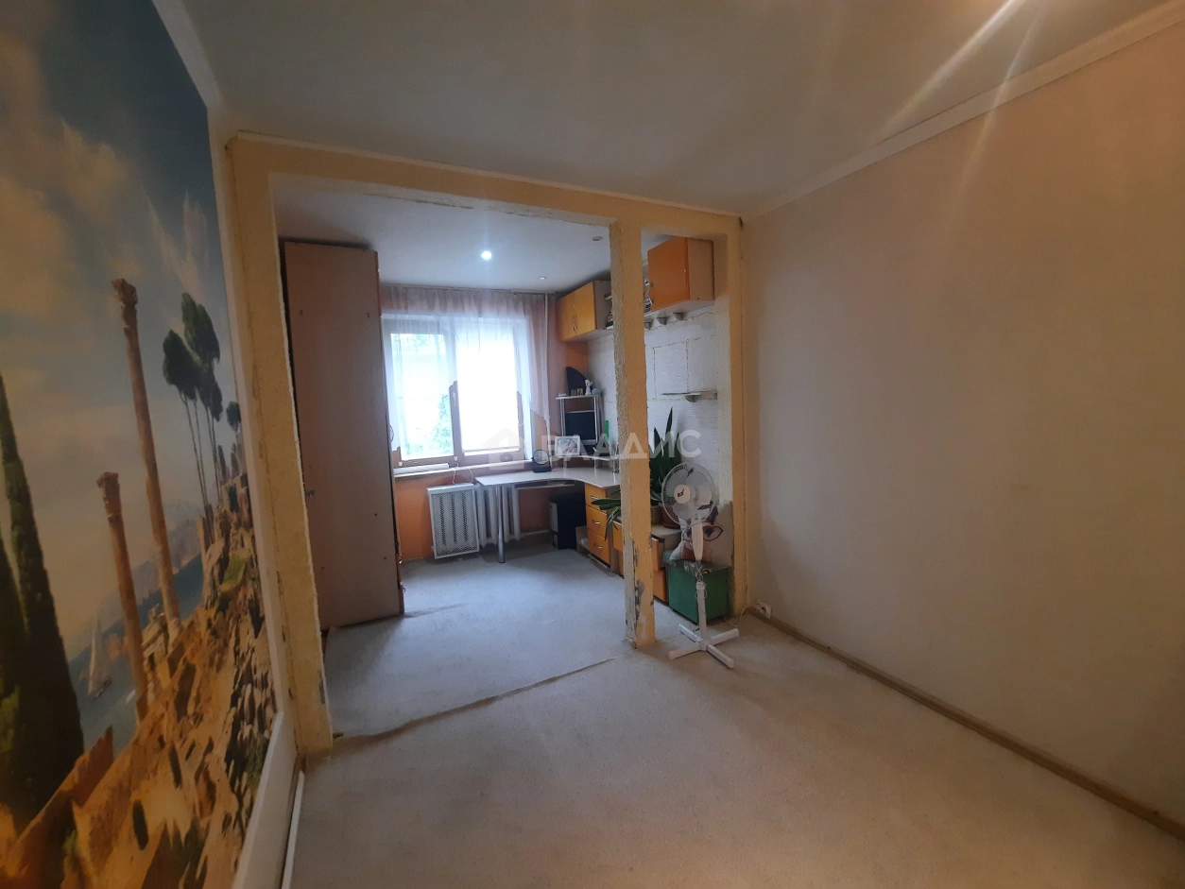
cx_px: 592
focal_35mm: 13
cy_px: 444
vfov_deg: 89.9
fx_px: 445
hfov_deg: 106.2
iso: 160
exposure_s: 1/50
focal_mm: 1.74
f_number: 2.2
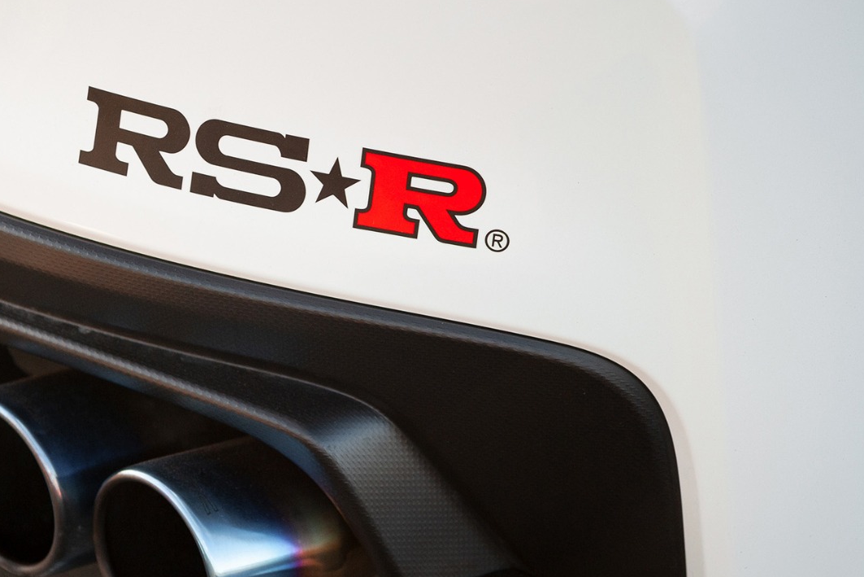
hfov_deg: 9.3
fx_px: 5304
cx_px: 245
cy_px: 346
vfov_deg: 6.2
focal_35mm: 221
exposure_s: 1/250
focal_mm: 145
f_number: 4
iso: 400
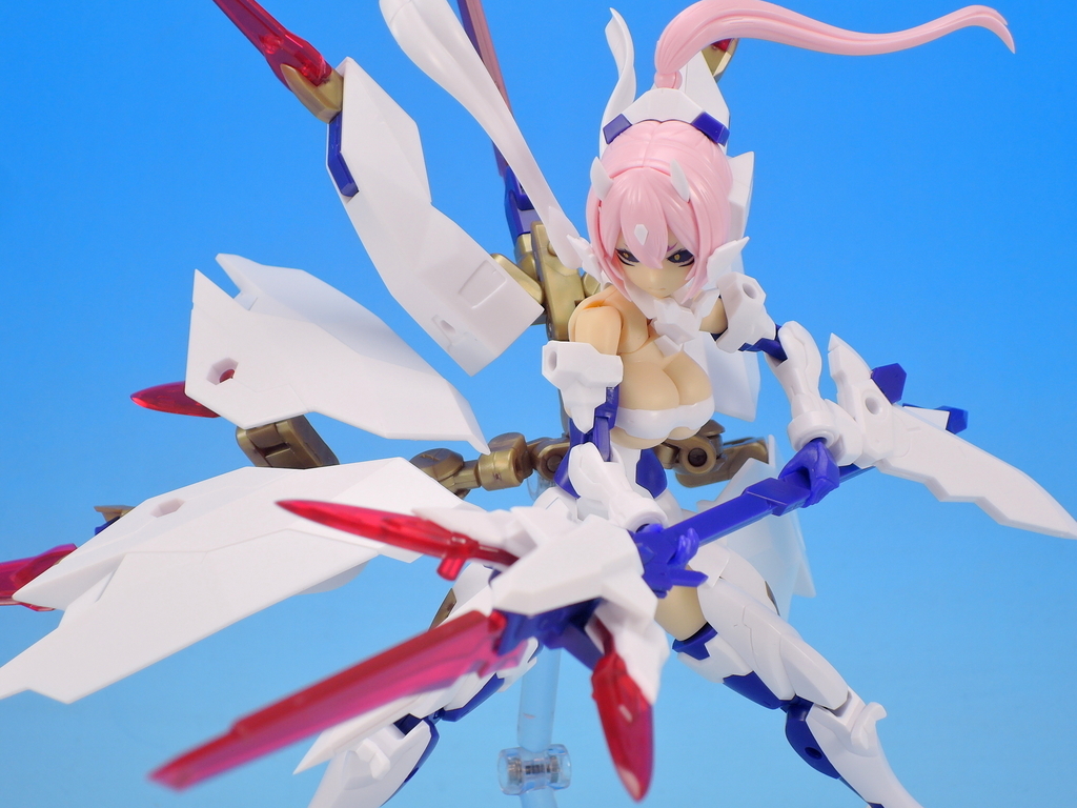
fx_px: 3267
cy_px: 404
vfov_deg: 14.1
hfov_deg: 18.7
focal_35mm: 105
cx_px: 538
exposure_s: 1/6
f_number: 5.2
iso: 80
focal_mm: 22.4
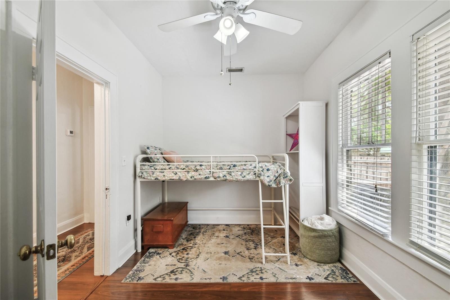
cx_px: 225
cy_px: 150
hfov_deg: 100.4
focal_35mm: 15
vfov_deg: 77.3
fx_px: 187
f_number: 7.1
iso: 100
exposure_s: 1/25
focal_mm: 10
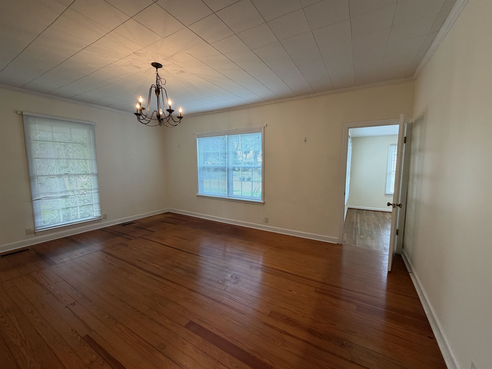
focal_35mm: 14
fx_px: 199
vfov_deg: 85.7
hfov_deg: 102.1
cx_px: 246
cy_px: 184
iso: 200
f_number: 2.2
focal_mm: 2.22
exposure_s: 1/60
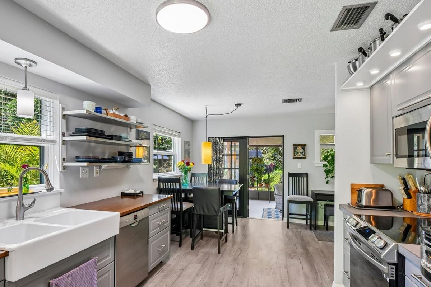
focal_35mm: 20
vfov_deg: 61.6
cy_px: 167
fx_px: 239
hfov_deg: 83.7
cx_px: 194
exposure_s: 1/13
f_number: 8
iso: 400
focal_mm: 15
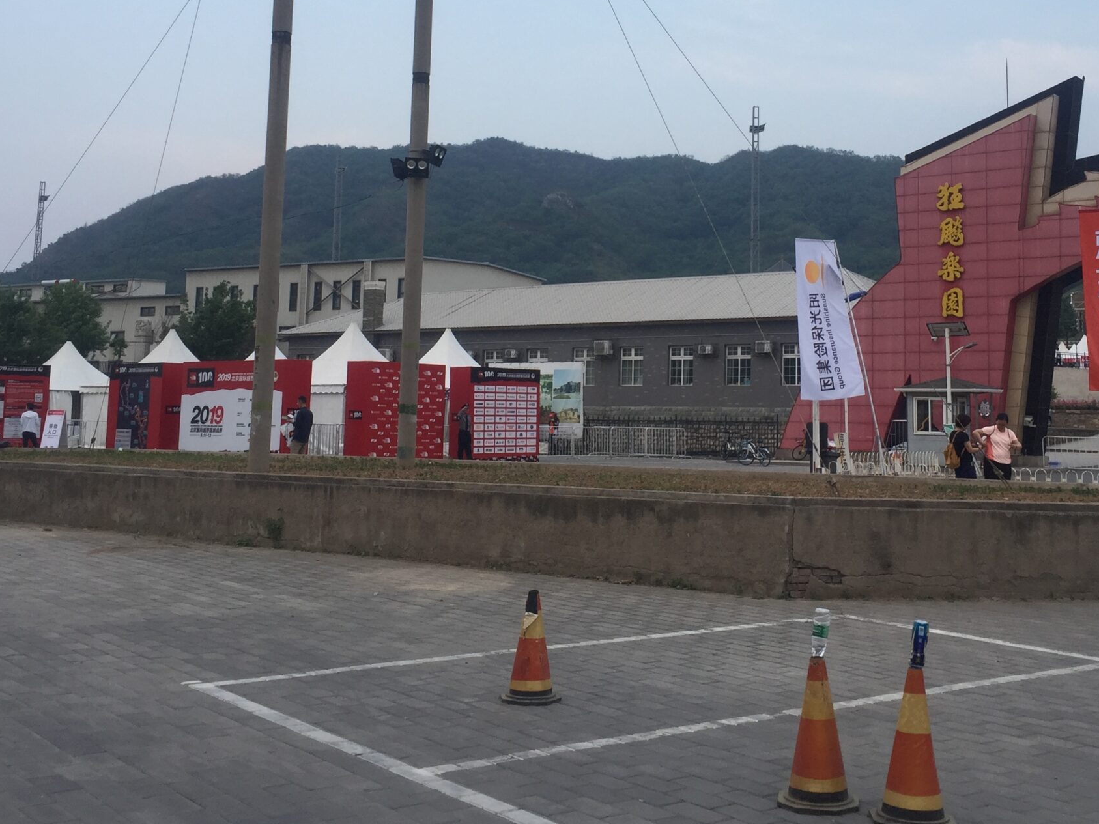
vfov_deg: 32.5
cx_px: 623
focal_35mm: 44
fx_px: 1397
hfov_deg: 42.9
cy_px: 256
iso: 32
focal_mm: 4.15
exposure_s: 1/106
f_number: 2.2
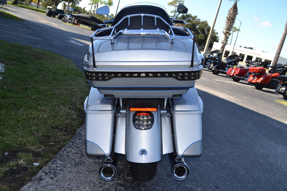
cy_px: 96
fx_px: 287
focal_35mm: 36
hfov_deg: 53.1
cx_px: 144
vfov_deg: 36.9
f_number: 6.3
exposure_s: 1/200
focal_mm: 24
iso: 100
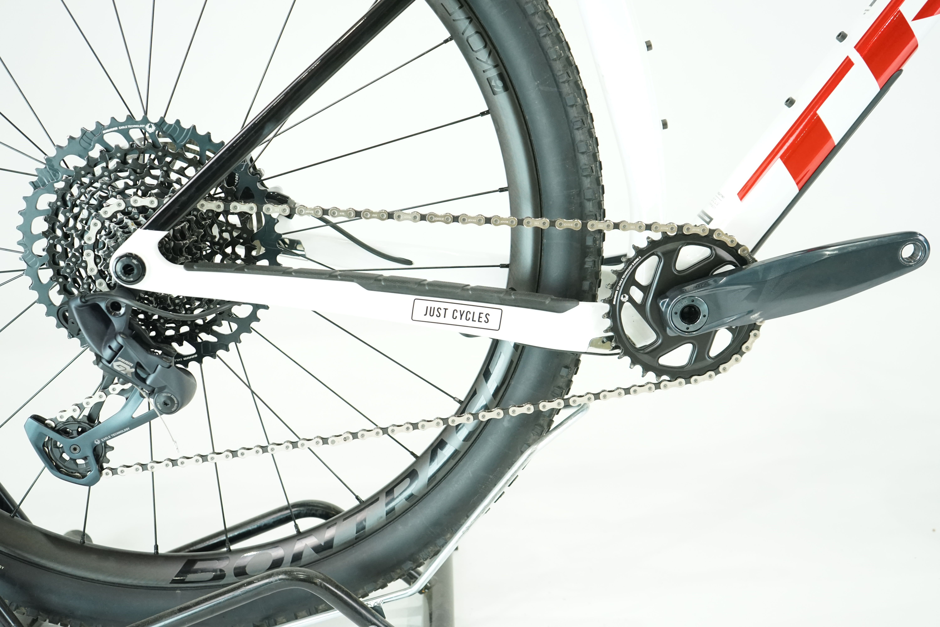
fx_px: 1044
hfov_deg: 48.5
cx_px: 470
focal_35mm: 40
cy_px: 314
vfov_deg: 33.4
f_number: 5
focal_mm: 40
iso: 2500
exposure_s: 1/200
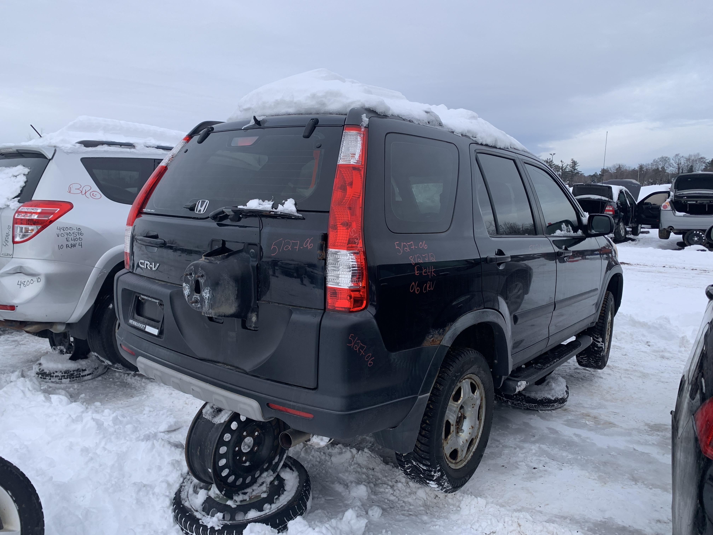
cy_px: 268
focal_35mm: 26
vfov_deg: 53.1
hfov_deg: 67.3
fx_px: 536
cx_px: 356
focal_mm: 4.25
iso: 25
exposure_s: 1/331
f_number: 1.8
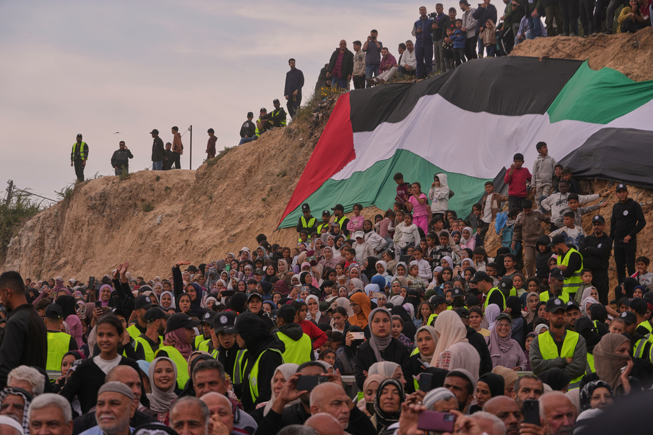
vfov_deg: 13.4
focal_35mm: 102
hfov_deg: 20.0
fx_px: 1849
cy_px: 218
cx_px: 326
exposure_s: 1/250
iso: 100
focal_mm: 102
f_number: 6.3
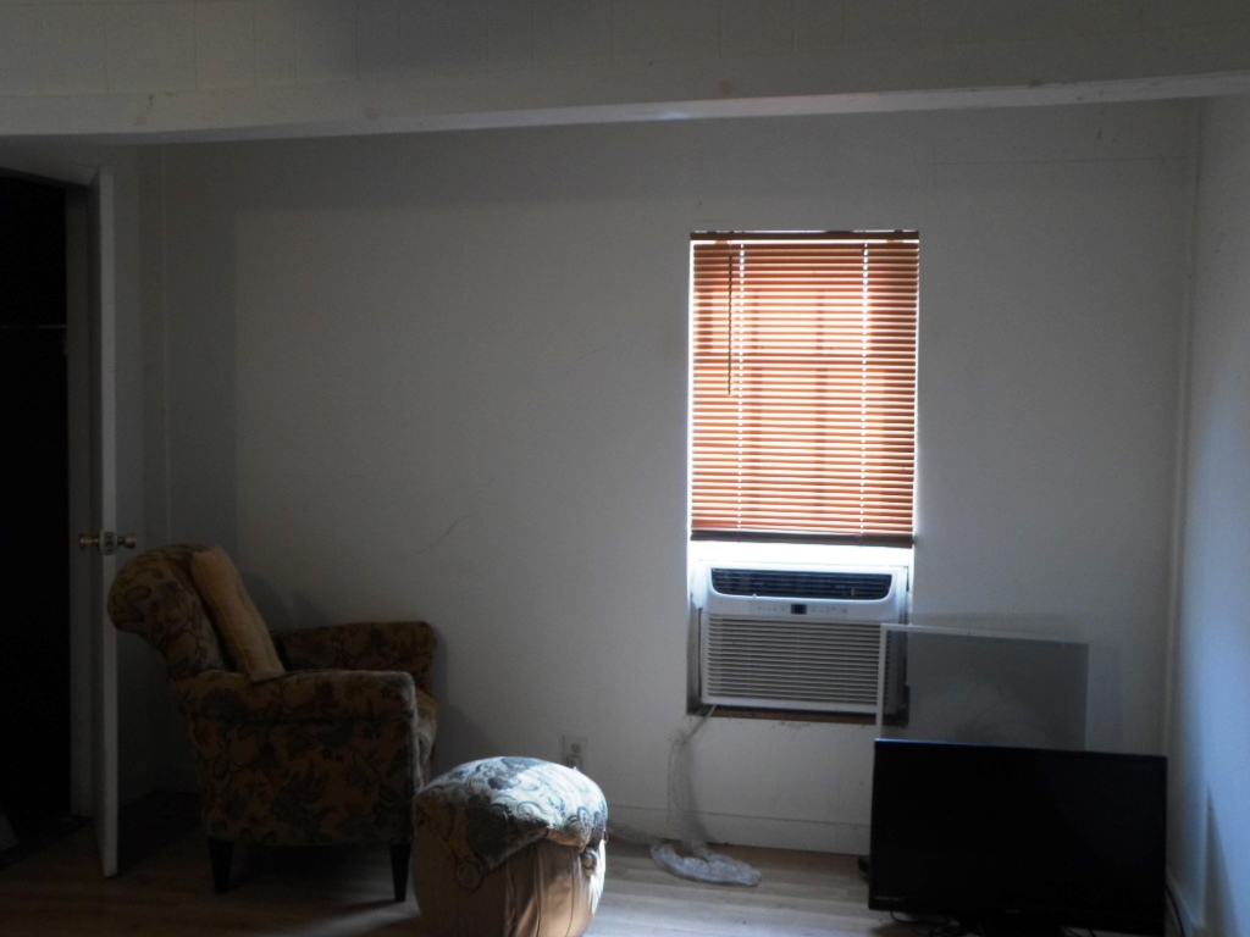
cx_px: 625
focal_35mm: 36
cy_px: 468
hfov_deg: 51.4
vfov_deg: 39.7
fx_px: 1300
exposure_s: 1/45
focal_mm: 6.5
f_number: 3
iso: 80
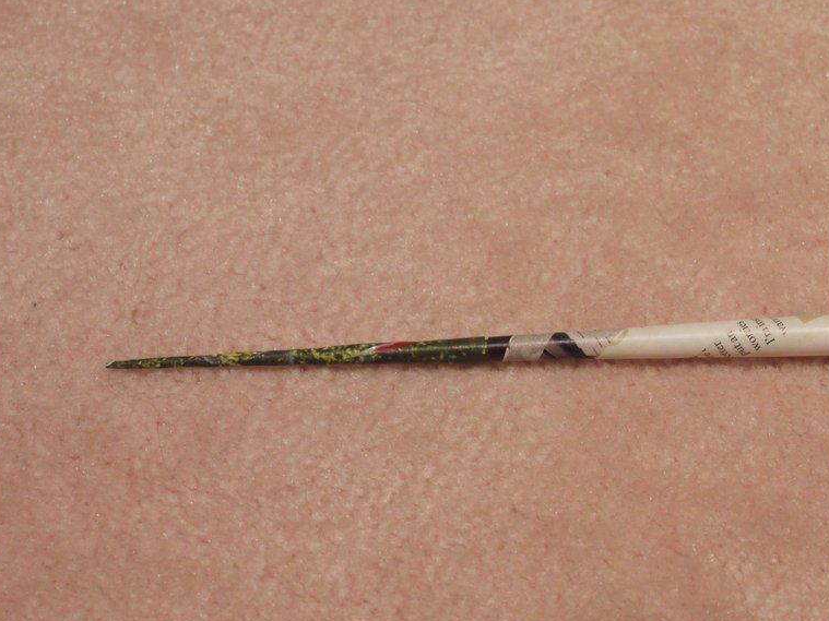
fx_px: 2586
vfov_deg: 13.7
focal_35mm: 108
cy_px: 363
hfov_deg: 18.2
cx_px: 492
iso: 800
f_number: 5.6
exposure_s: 1/100
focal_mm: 40
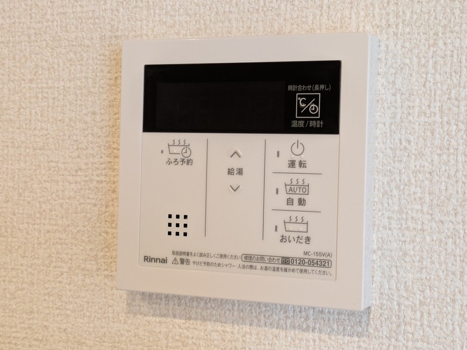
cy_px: 160
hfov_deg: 31.7
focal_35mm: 61
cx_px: 240
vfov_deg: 24.0
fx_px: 823
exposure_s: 1/50
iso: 146
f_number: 1.89
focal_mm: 5.43
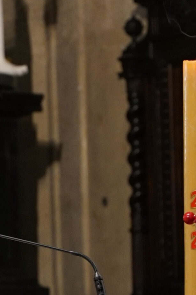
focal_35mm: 275
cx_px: 0
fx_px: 2245
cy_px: 362
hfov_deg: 5.0
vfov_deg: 7.4
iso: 2000
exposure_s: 1/160
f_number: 4.5
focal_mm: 66
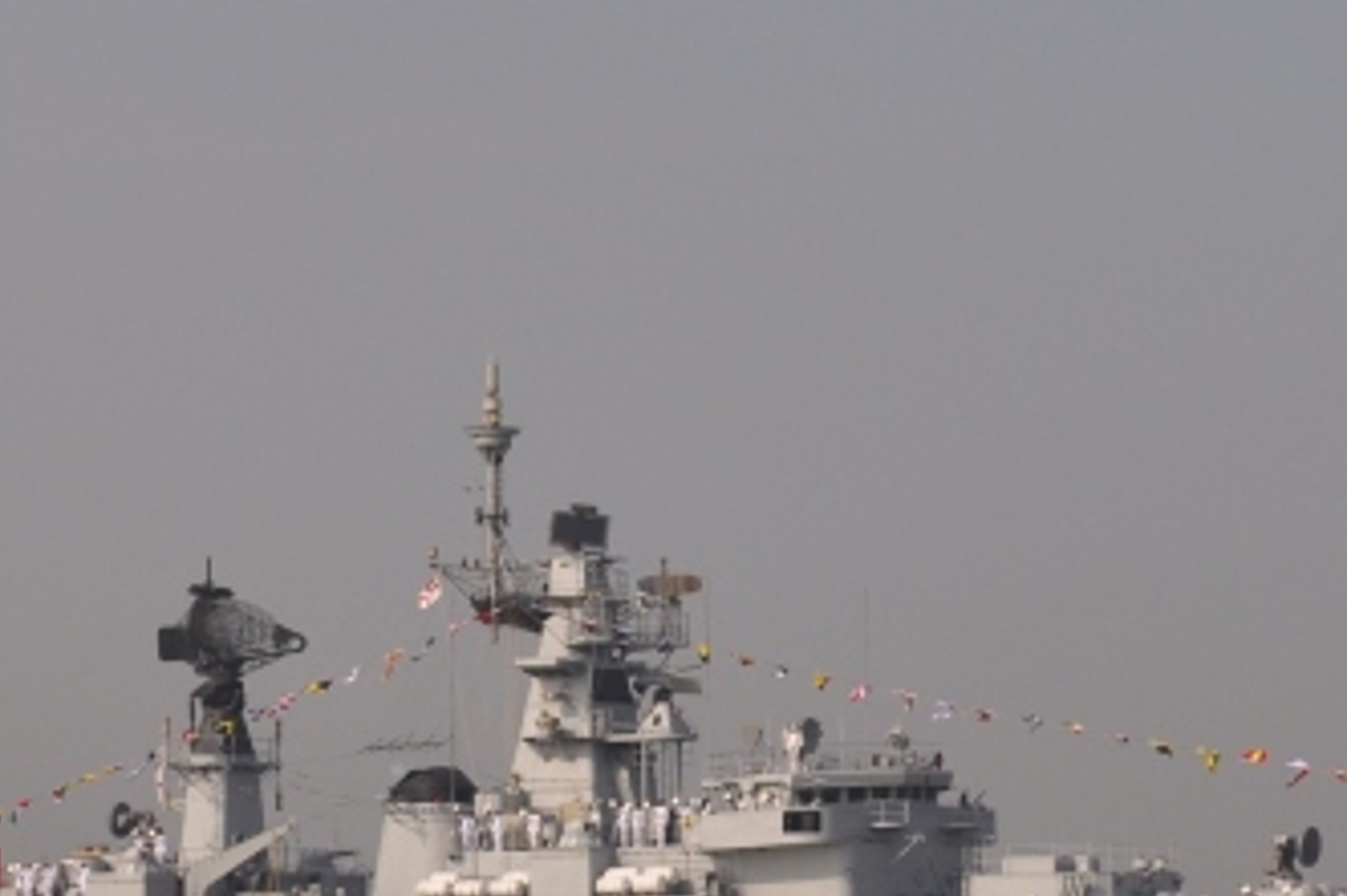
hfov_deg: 15.8
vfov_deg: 10.5
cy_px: 793
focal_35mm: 130
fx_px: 4862
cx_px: 759
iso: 200
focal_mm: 36
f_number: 11
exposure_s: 1/400
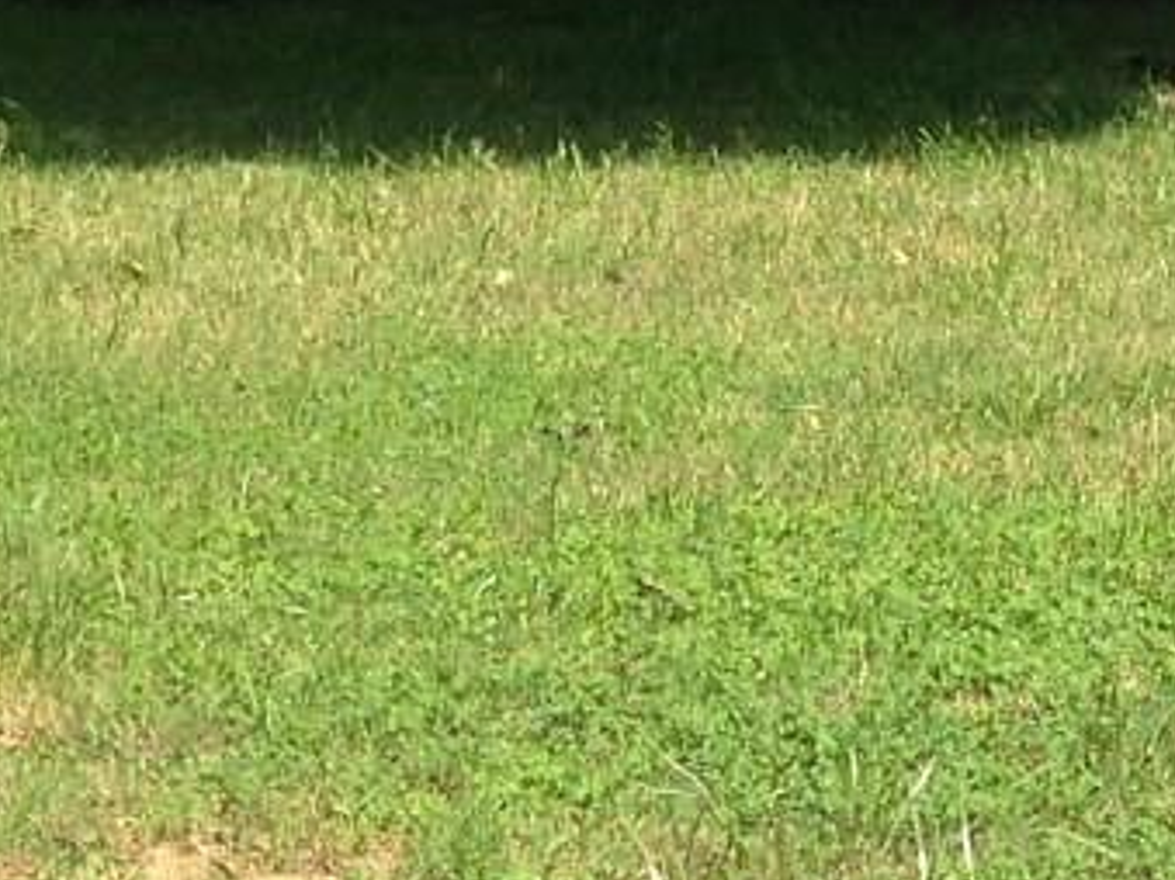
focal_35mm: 159
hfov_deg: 12.0
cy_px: -59
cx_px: 1639
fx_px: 5395
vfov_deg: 9.3
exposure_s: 1/834
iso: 50
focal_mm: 4.13
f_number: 2.4
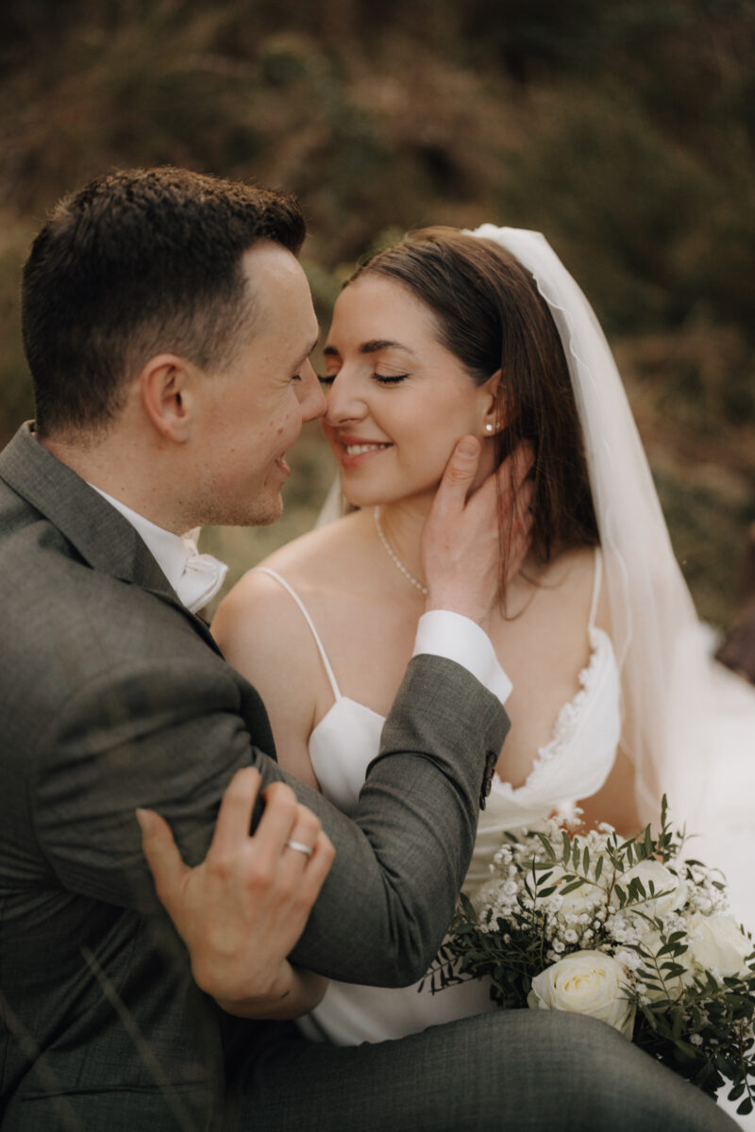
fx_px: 1573
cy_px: 566
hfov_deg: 27.0
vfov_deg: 39.6
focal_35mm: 50
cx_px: 378
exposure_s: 1/400
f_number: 1.3
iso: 500
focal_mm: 50
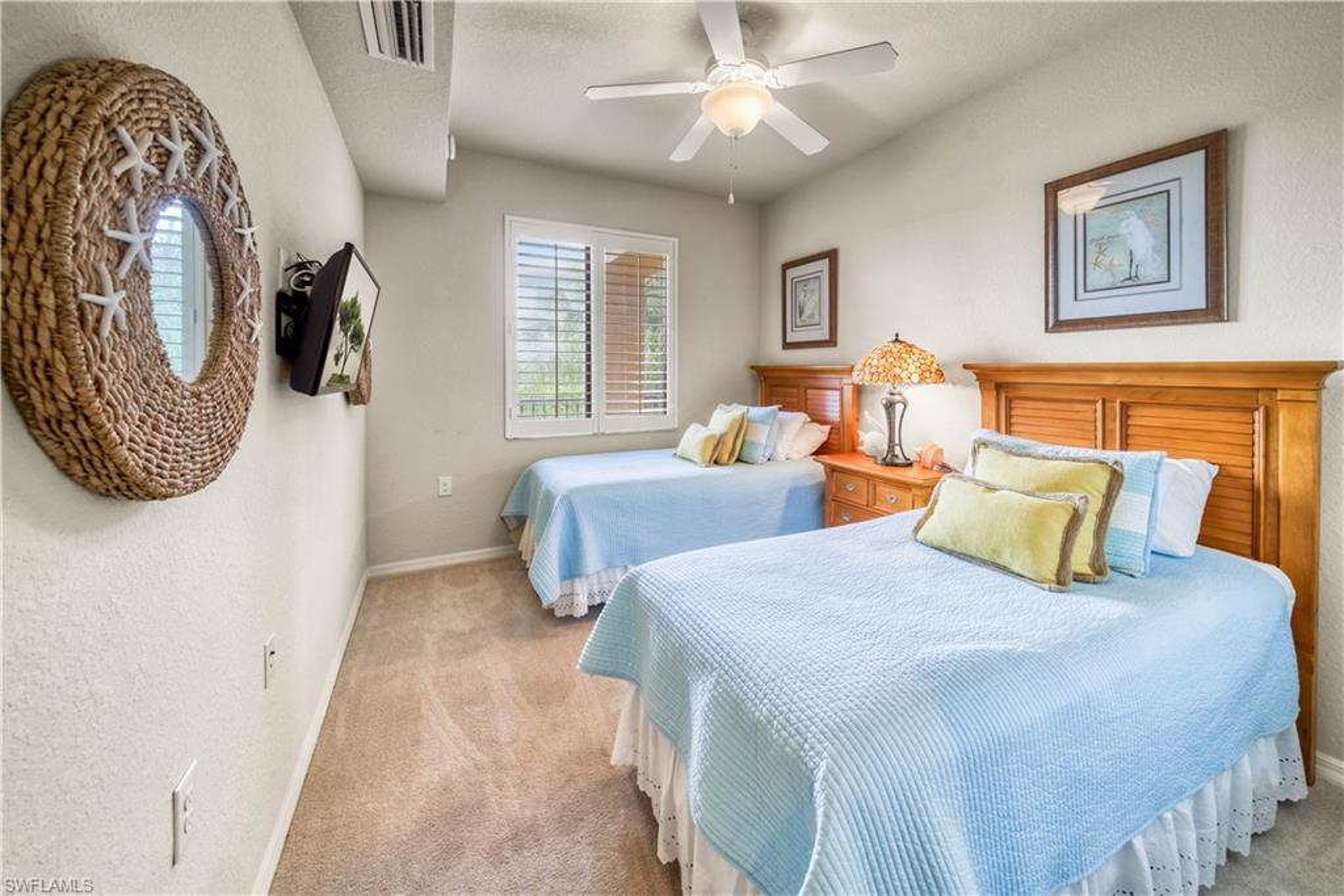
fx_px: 448
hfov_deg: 112.6
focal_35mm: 12
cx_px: 672
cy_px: 448
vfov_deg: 90.0
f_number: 7.1
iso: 125
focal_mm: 12
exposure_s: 1/4
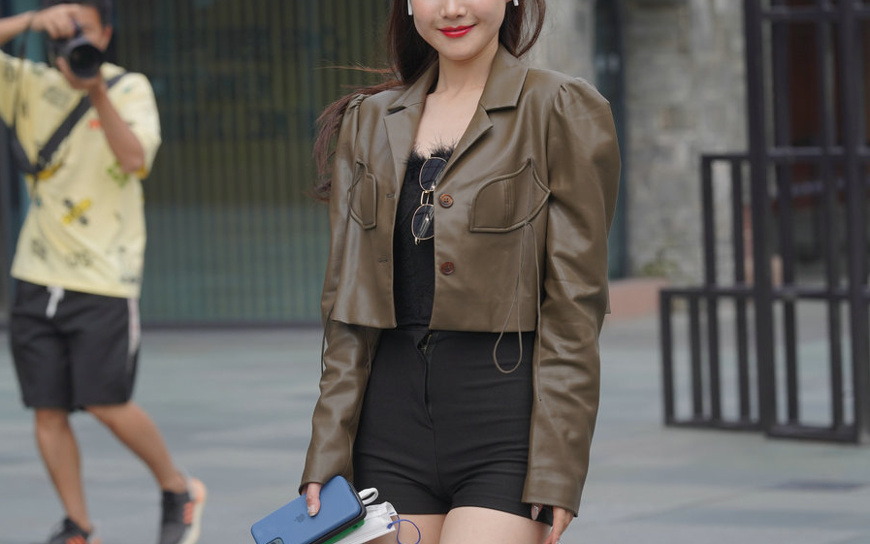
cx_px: 435
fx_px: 4909
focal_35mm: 207
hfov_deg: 10.1
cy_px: 358
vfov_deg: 6.3
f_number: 5.6
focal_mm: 135
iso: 250
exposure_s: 1/500
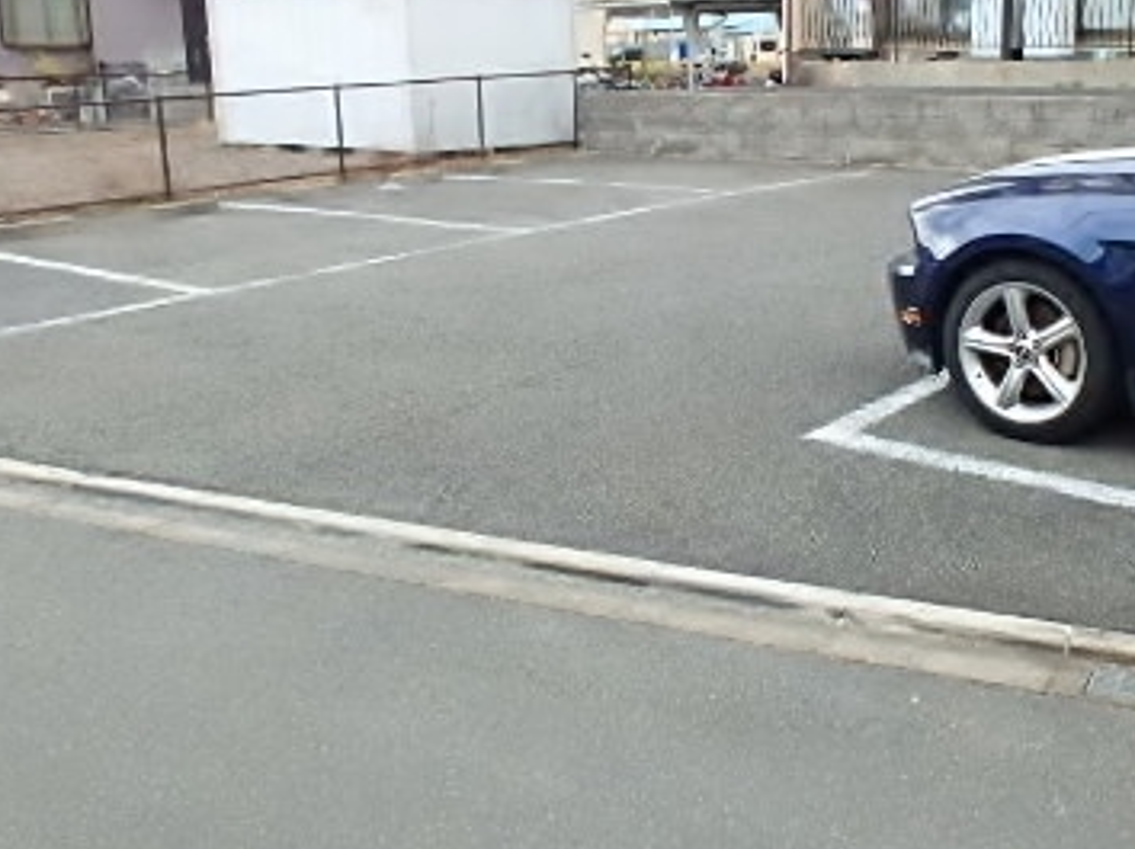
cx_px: 805
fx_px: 1245
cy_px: 365
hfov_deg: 47.7
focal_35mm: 38
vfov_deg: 37.6
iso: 125
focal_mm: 3.7
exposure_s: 1/250
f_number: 3.5
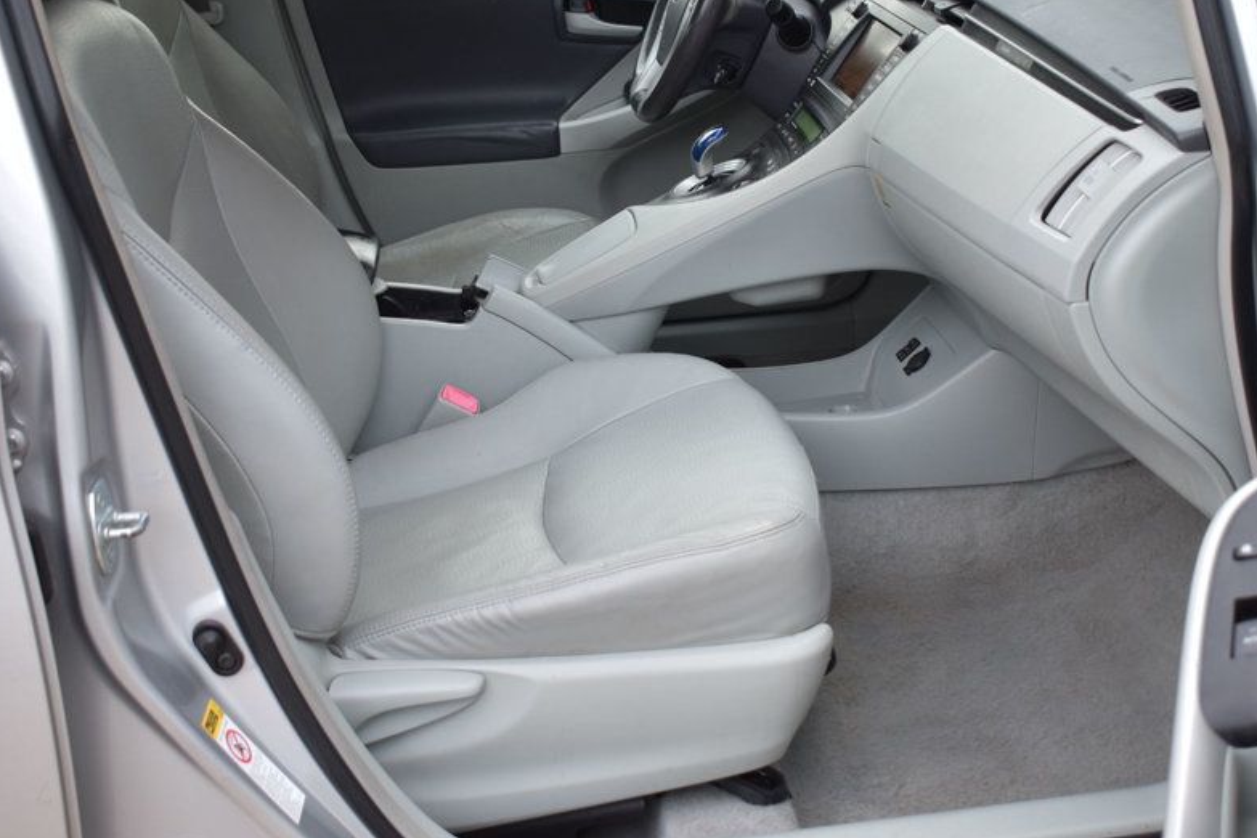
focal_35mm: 51
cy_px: 361
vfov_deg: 26.5
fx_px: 1781
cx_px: 729
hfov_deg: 38.8
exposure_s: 1/60
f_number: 4
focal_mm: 26
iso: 200
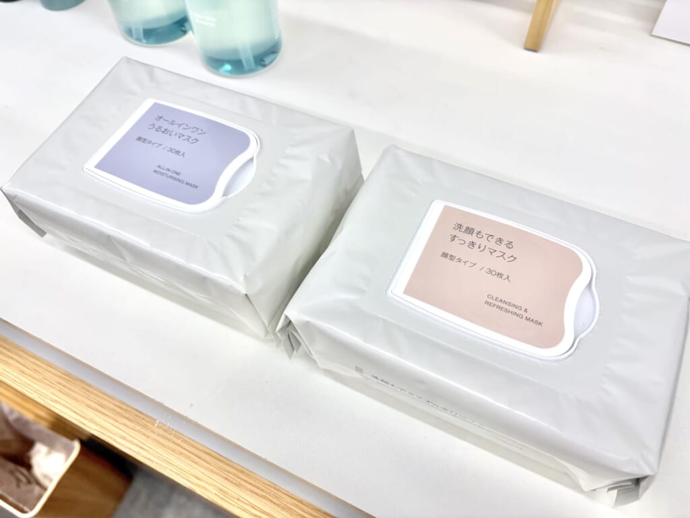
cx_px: 345
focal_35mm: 26
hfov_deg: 67.3
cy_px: 259
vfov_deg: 53.1
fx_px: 518
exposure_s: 1/181
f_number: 1.6
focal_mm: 5.96
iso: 40
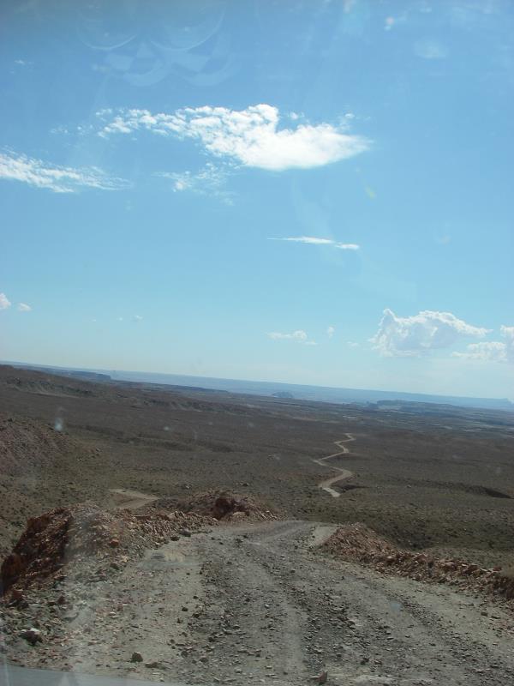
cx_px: 257
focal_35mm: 38
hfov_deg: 37.7
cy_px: 343
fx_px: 752
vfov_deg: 49.0
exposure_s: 1/320
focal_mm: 6.3
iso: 64
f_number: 6.6
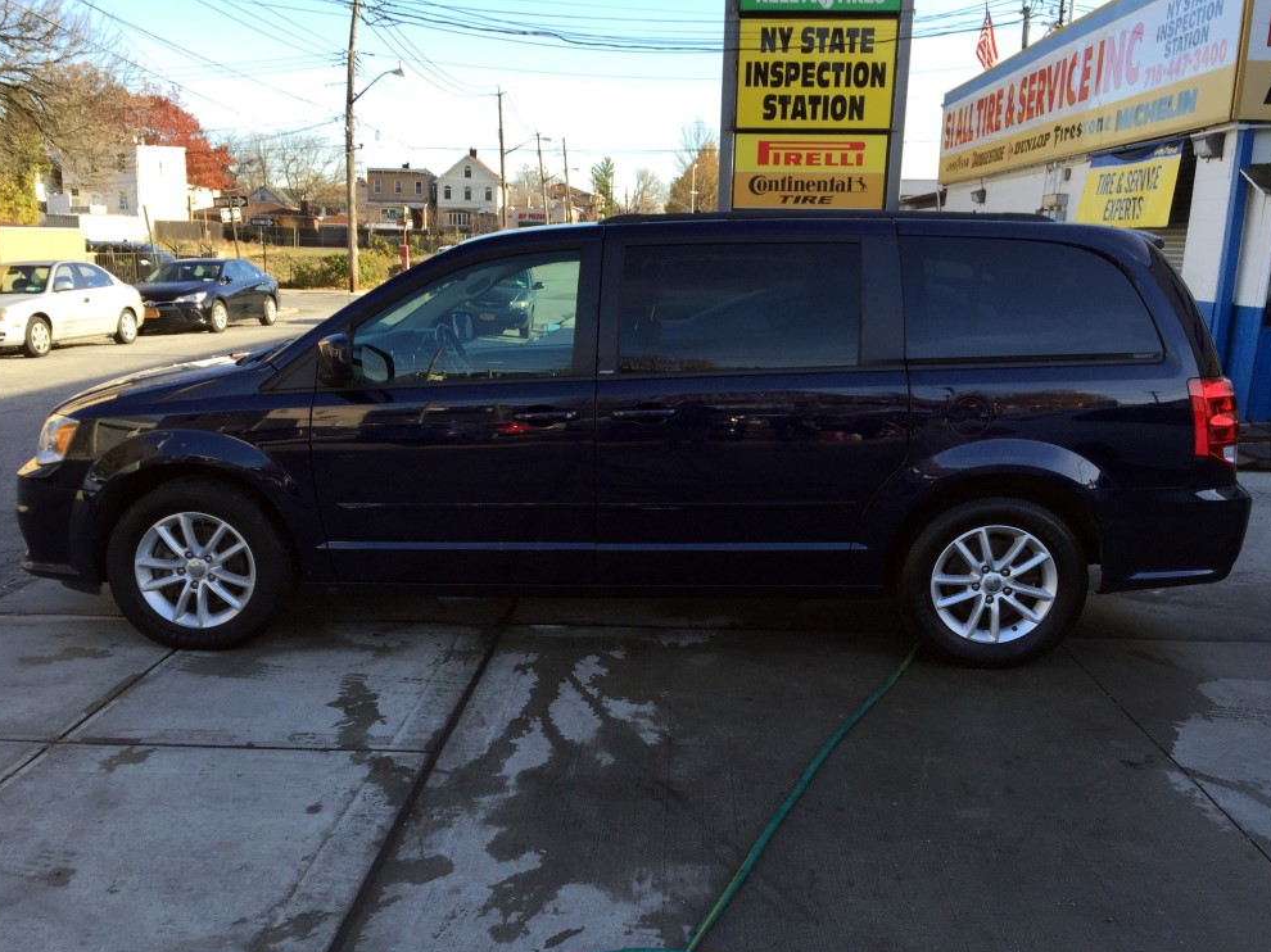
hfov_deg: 60.0
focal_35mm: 30
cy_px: 491
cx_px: 642
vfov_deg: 46.8
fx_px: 1101
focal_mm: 4.15
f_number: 2.2
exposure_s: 1/403
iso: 32
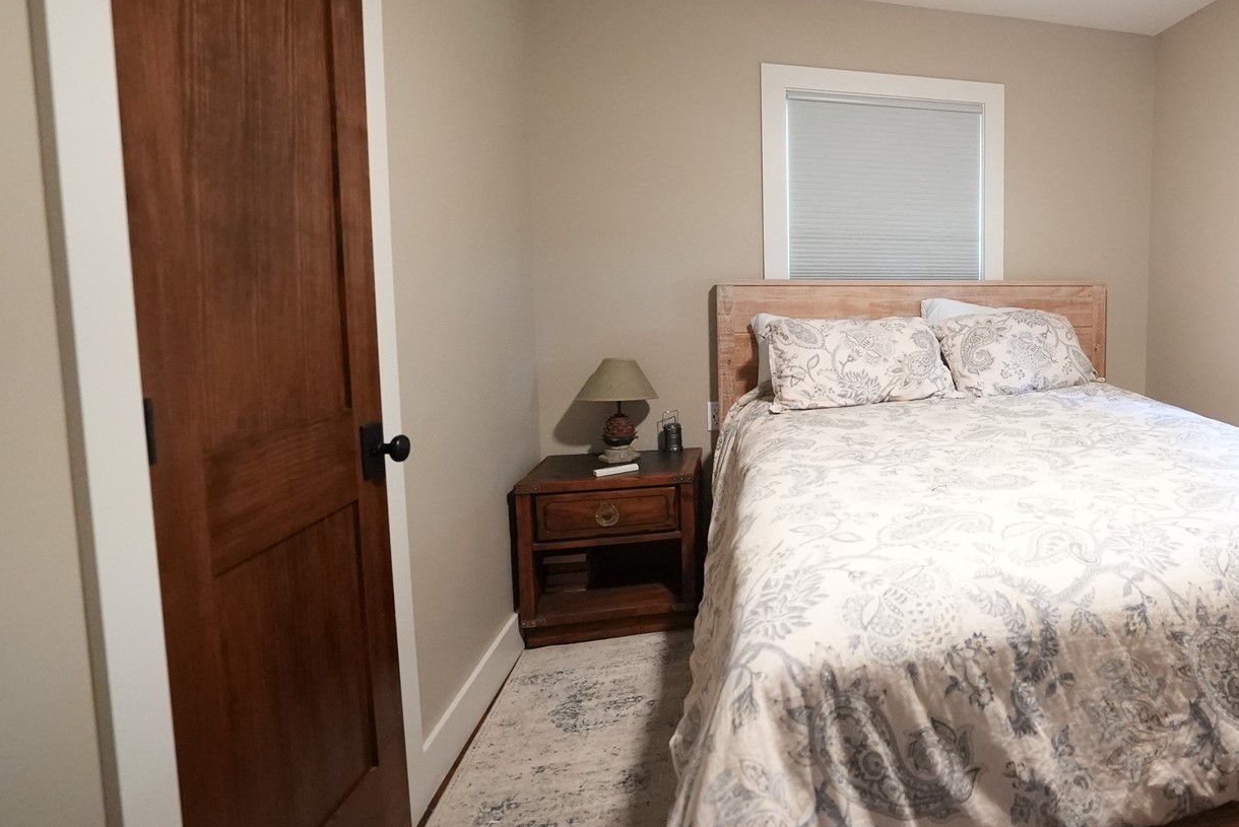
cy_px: 334
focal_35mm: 20
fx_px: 689
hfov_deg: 75.6
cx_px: 978
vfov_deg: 61.5
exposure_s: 1/160
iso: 10000
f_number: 2.8
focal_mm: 12
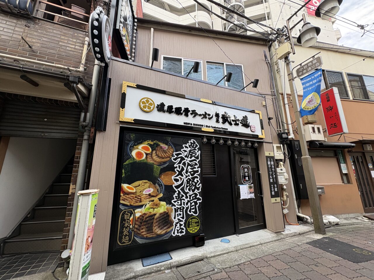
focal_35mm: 14
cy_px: 140
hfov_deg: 102.1
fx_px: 151
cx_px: 187
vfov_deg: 85.7
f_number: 2.2
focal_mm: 2.22
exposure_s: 1/184
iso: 40
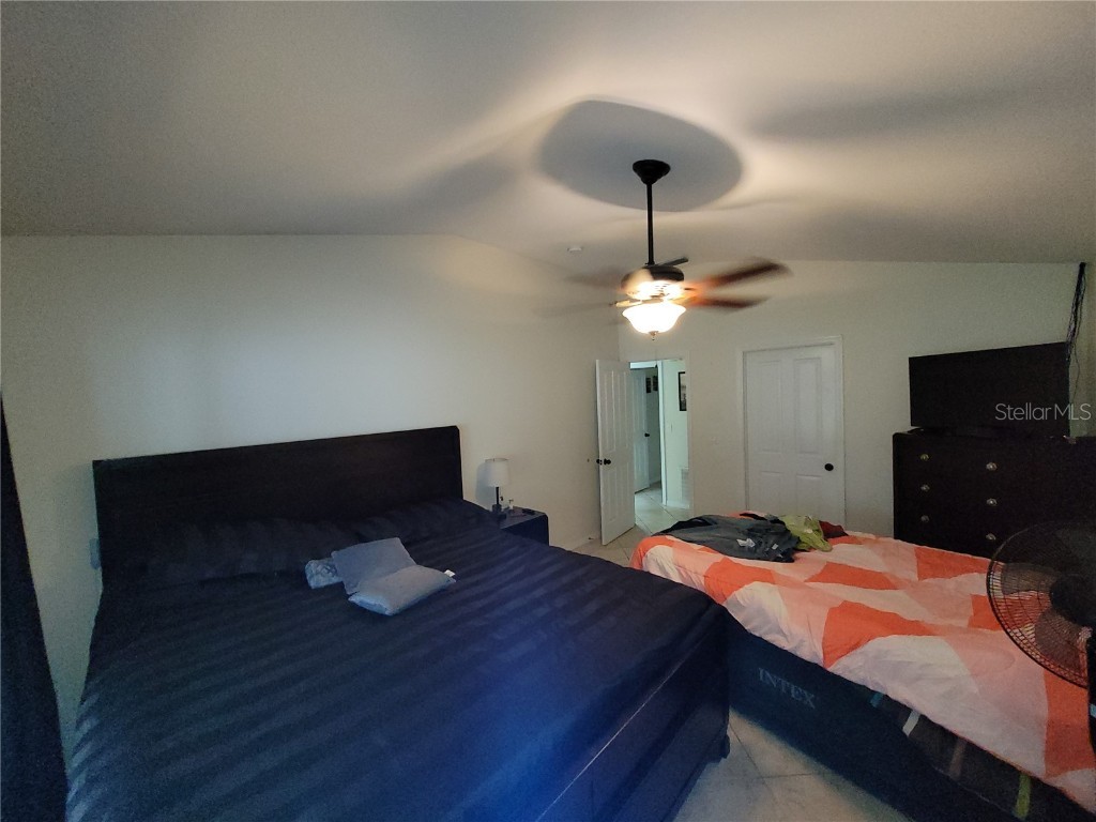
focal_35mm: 13
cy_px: 411
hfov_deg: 106.2
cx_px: 548
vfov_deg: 89.9
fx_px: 412
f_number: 2.2
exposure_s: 1/40
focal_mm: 1.74
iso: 320
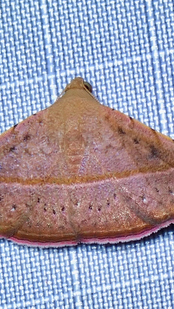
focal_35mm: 146
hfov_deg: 8.3
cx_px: 86
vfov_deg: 14.7
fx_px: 1198
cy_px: 155
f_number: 6.3
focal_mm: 18
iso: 100
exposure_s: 1/800
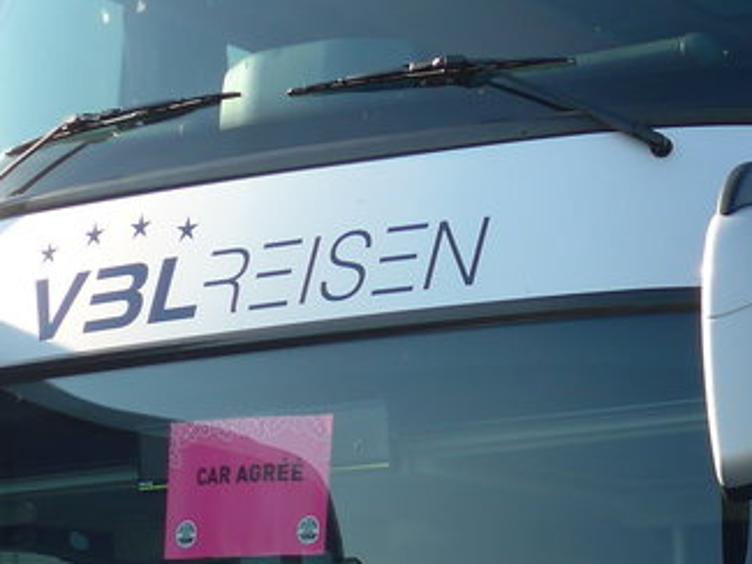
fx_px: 3129
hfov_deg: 13.5
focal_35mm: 144
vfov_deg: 10.2
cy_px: 536
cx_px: 759
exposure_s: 1/640
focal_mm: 8
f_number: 2.8
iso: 80
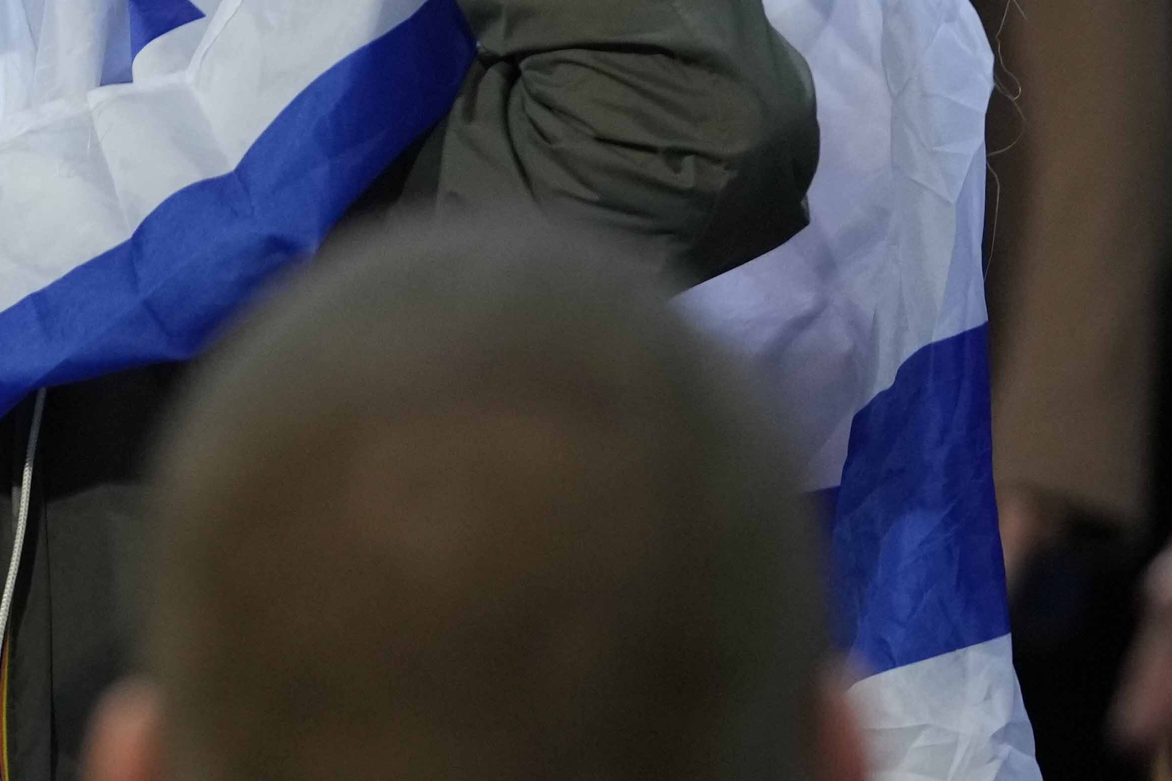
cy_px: -23
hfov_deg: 5.5
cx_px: -501
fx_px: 12077
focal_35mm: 371
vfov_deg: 3.7
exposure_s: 1/800
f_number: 2.8
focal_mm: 101
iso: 2500
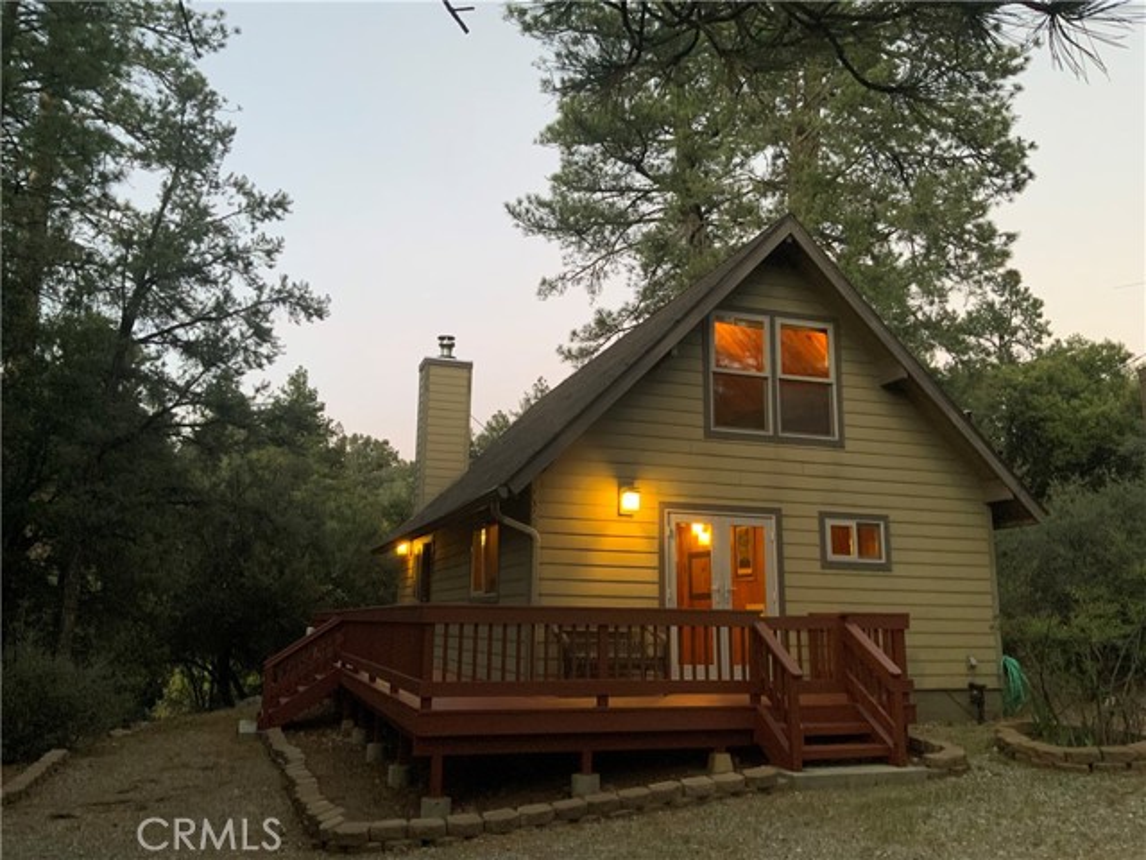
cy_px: 430
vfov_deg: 48.2
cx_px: 573
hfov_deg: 61.7
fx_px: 960
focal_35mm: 29
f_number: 1.8
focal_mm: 3
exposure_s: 1/60
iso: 250
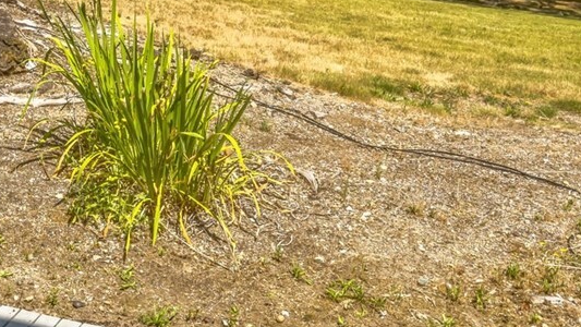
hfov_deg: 31.5
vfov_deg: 17.1
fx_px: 950
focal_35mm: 62
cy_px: -203
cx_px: 2
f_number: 11
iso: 100
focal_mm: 18.5
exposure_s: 1/60
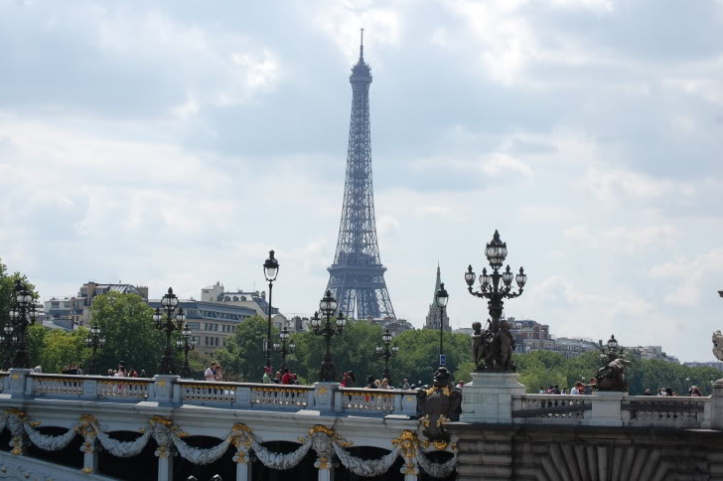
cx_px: 359
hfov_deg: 22.5
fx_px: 1817
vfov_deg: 15.1
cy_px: 229
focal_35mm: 91
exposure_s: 1/500
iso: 200
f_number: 11
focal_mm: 55
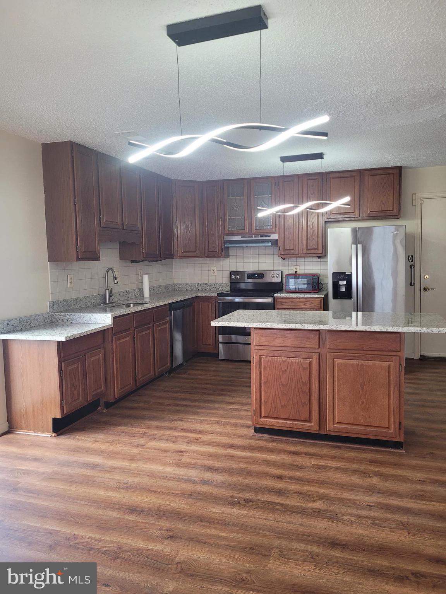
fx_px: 447
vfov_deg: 67.3
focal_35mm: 26
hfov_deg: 53.1
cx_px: 223
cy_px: 297
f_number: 1.8
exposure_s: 1/120
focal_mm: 5.4
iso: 125
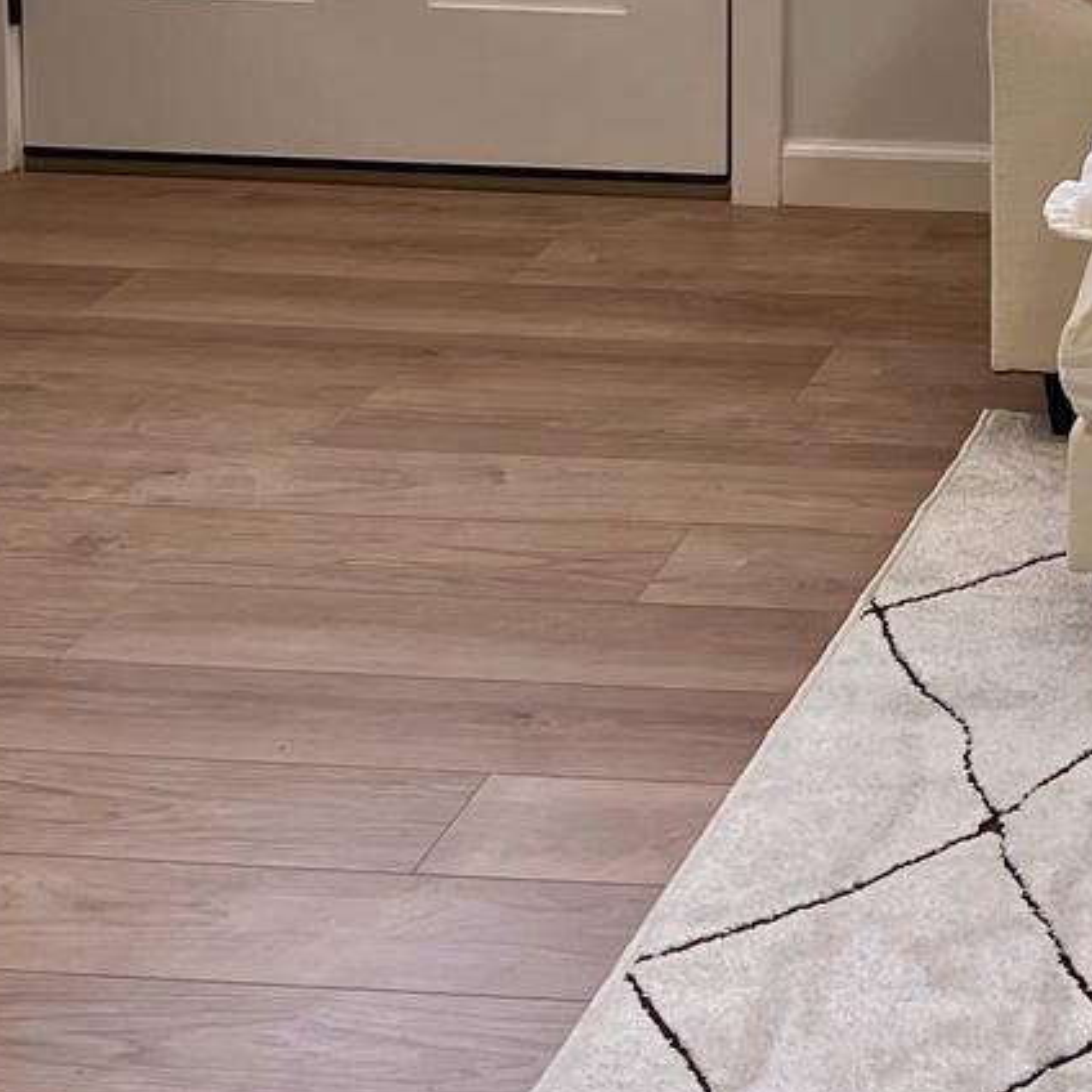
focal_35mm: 111
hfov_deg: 14.8
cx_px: 1530
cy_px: -355
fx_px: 3962
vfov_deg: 14.9
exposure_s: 1/172
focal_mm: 5.7
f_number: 1.5
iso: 40
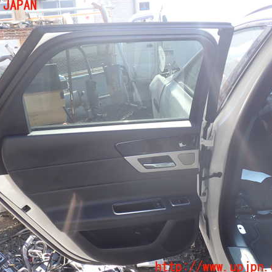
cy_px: 137
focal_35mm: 36
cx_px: 110
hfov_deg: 45.8
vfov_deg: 46.0
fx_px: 320
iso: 100
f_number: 3.2
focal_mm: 5.4
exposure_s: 1/100
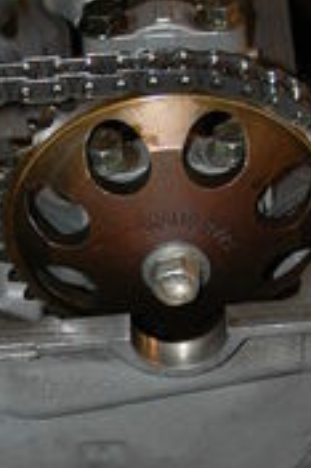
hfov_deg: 8.9
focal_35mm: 153
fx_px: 1986
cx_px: -11
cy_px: 319
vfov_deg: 13.4
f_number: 3.5
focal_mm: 28
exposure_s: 1/60
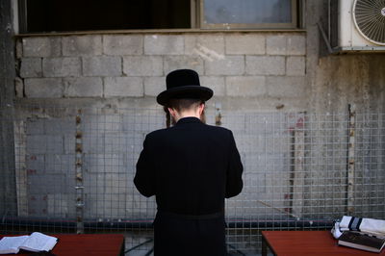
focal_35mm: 35
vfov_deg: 37.8
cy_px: 128
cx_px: 192
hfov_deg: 54.5
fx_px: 374
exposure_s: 1/400
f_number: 1.4
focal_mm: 35
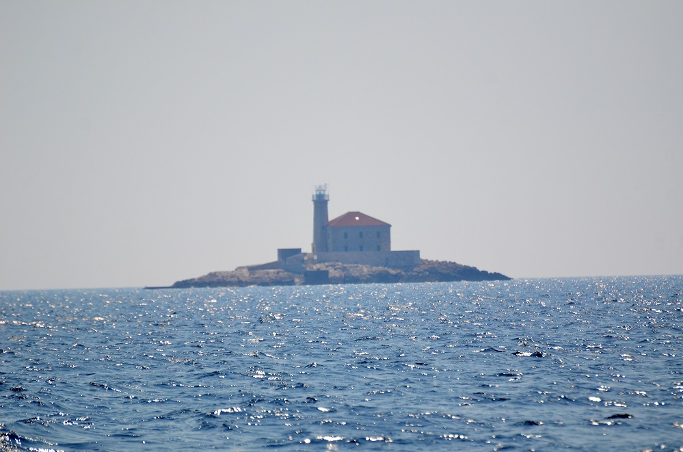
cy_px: 226
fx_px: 8517
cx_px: 342
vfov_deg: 3.0
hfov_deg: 4.6
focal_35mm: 450
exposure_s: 1/3200
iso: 400
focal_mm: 300
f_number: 5.6
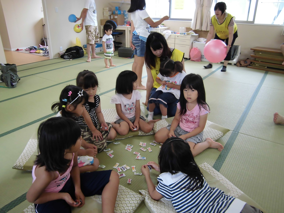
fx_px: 213
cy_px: 106
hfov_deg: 67.3
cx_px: 142
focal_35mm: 26
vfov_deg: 53.1
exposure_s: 1/60
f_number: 2.8
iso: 200
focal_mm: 4.7
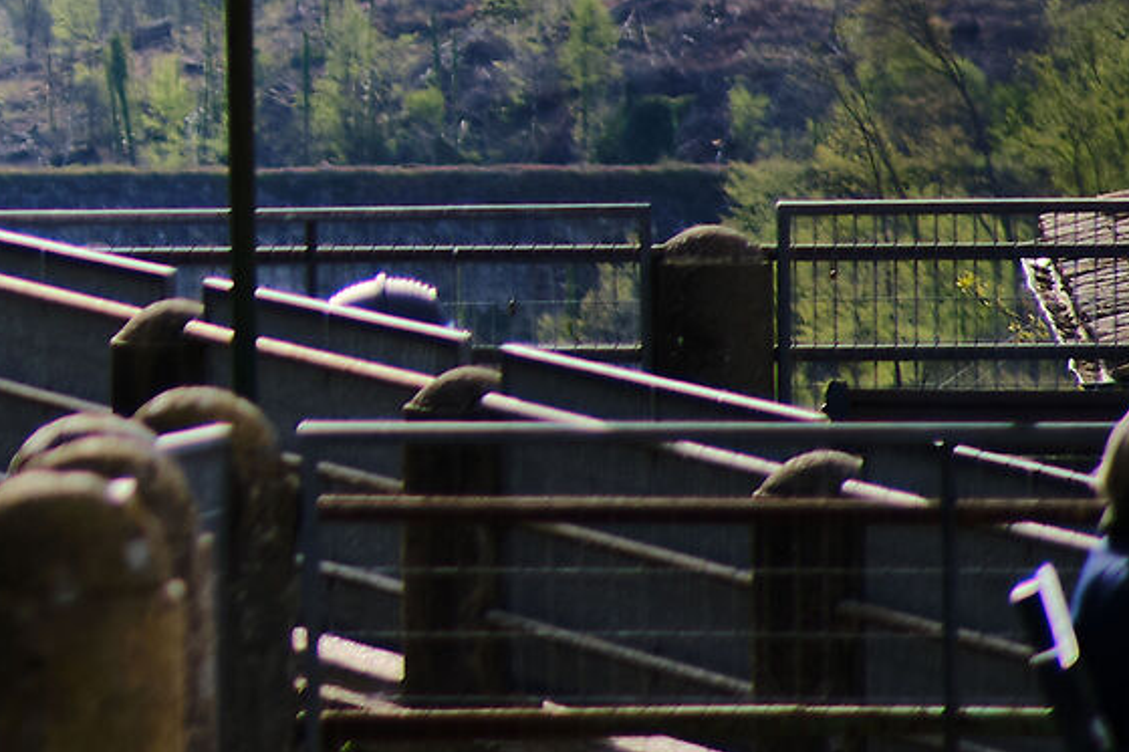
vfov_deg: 2.5
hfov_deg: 3.7
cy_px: -119
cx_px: -1252
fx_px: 17211
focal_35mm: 549
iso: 160
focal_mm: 85
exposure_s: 1/3500
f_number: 1.8
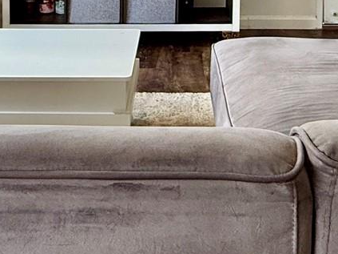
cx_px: 190
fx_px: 517
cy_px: -152
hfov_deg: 36.1
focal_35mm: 53
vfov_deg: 21.7
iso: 160
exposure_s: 1/120
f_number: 2.2
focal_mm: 2.22
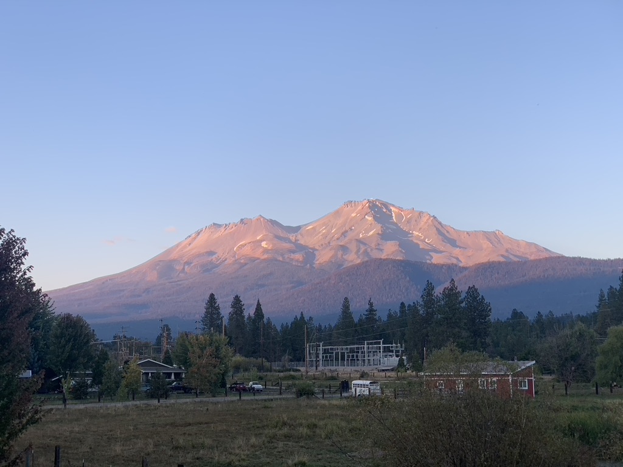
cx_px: 312
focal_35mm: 52
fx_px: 936
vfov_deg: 28.0
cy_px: 234
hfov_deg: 36.8
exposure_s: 1/192
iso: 16
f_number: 2.4
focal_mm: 6
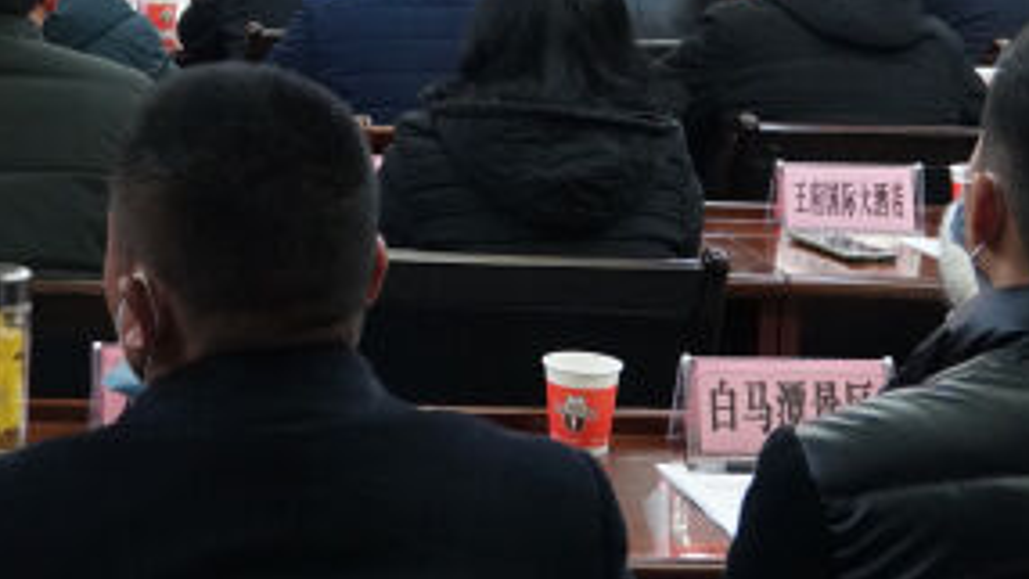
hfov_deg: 21.7
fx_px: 2523
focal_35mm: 92
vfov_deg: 12.8
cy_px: -94
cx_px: -130
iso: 2000
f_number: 4
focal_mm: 21
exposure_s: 1/60
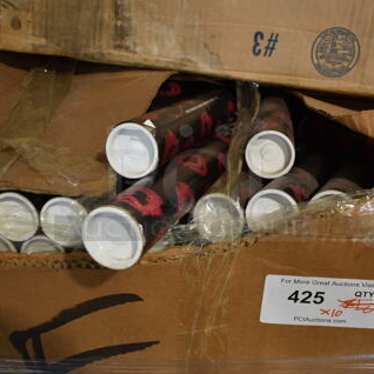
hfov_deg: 38.3
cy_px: 179
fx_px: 538
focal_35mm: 44
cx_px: 186
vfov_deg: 38.3
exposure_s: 1/30
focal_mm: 18
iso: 400
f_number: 3.5
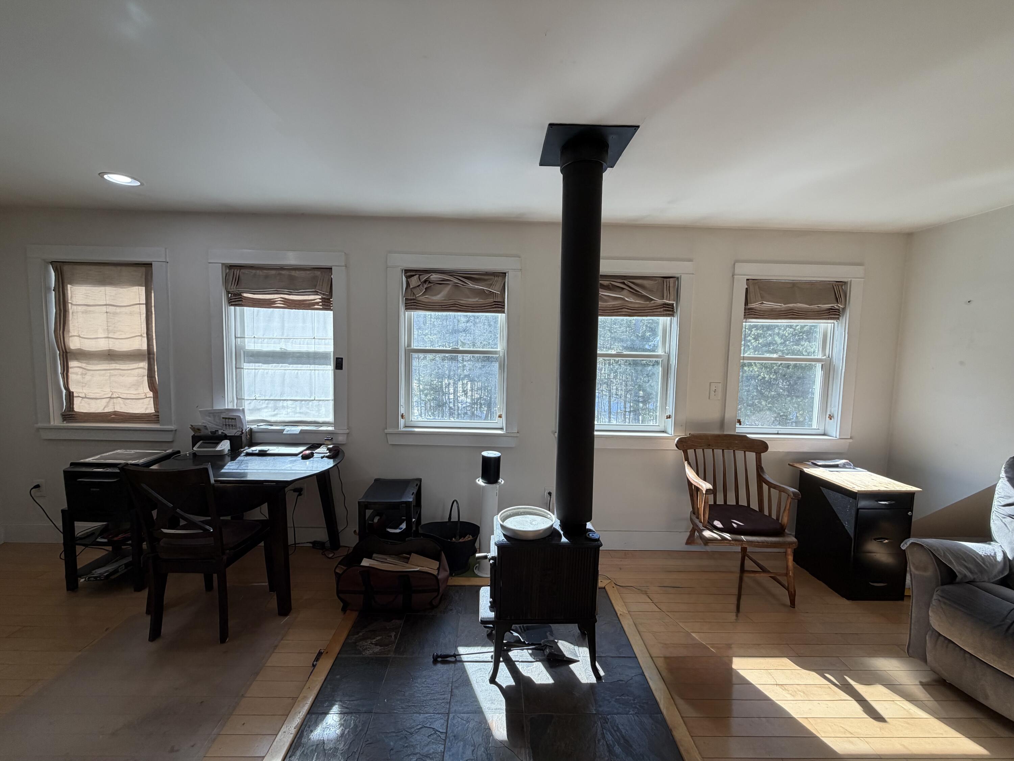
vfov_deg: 85.7
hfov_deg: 102.1
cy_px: 380
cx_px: 507
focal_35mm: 14
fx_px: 410
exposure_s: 1/120
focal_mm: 2.22
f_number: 2.2
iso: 80
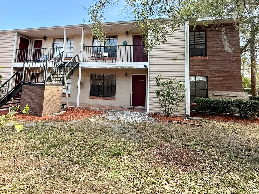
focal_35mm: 19
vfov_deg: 67.2
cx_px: 118
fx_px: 142
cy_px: 68
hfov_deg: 84.5
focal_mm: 2.22
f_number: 2.2
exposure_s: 1/212
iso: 64
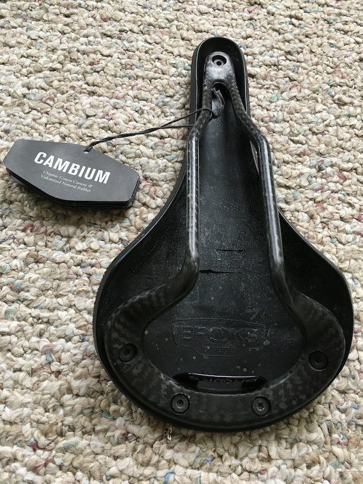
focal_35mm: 29
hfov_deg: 48.2
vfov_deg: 61.7
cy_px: 242
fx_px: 405
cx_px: 182
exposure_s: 1/30
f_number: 2.2
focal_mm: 4.15
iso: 100
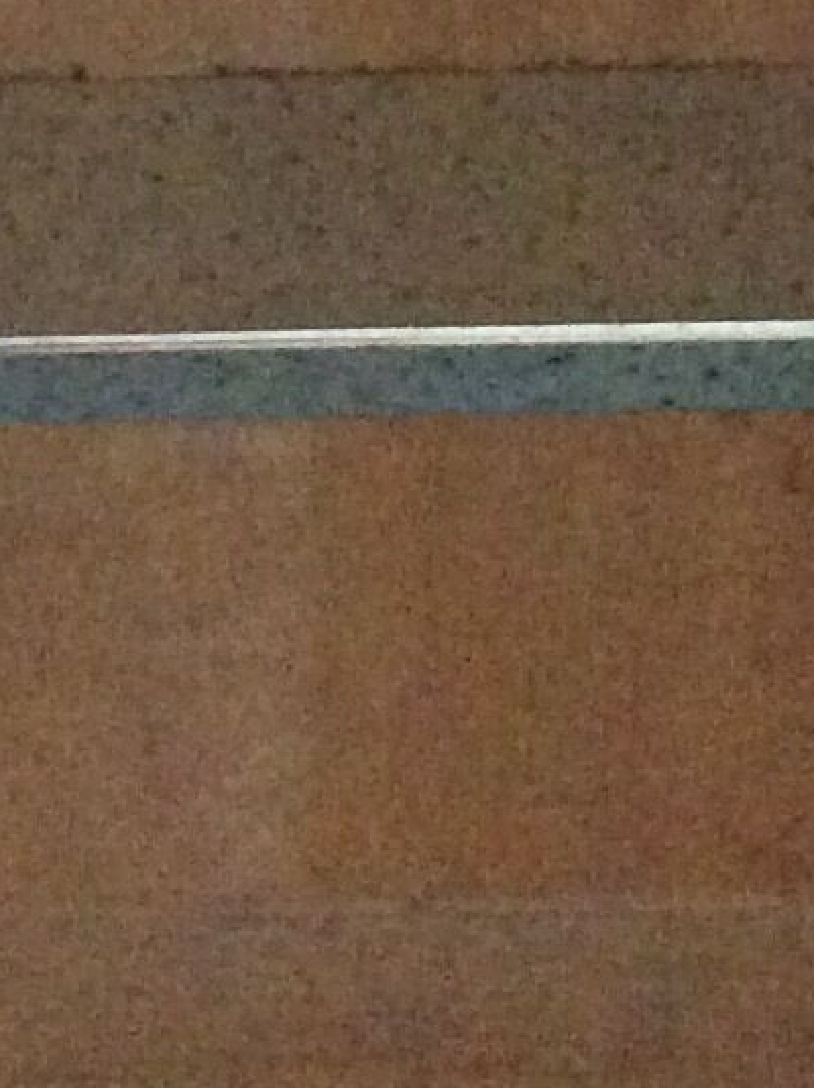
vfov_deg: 12.2
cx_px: 291
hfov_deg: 9.6
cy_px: -551
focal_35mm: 155
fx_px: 4870
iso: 640
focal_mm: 3.3
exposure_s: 1/17
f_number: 2.4
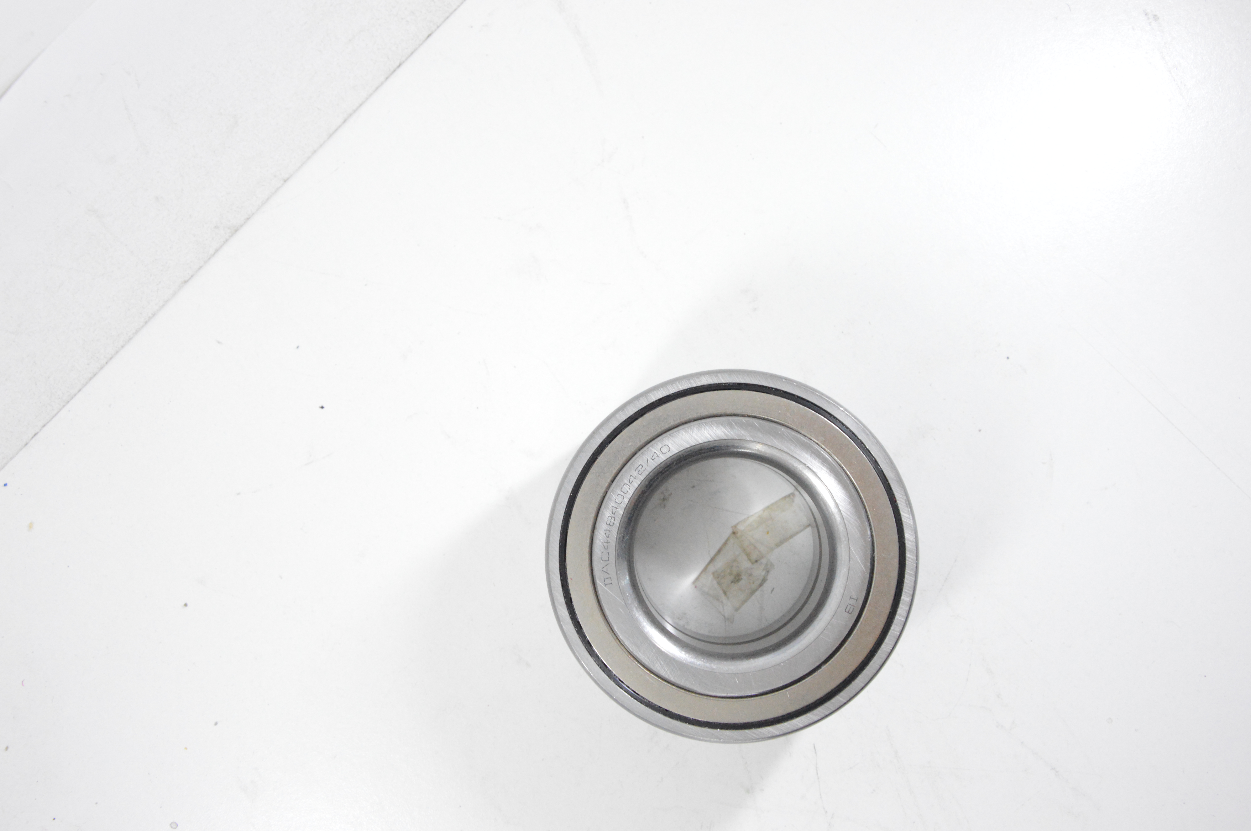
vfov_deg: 29.8
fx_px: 1562
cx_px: 626
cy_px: 416
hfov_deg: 43.6
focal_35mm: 45
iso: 3200
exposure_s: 1/100
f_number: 7.1
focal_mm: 30
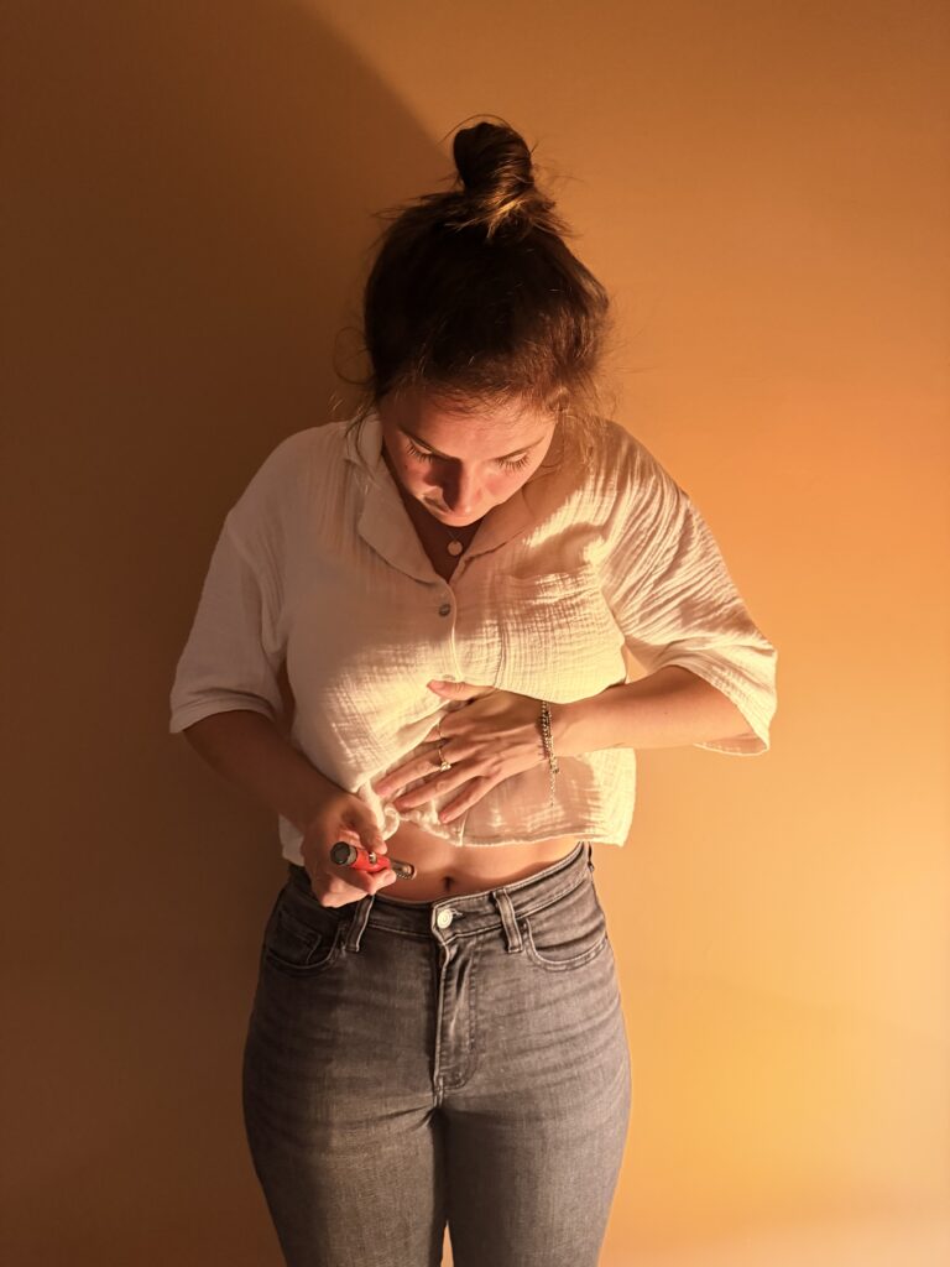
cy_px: 634
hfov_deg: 56.8
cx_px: 475
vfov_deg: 71.6
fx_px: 878
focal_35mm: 24
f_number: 1.78
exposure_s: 1/33
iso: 640
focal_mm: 6.76
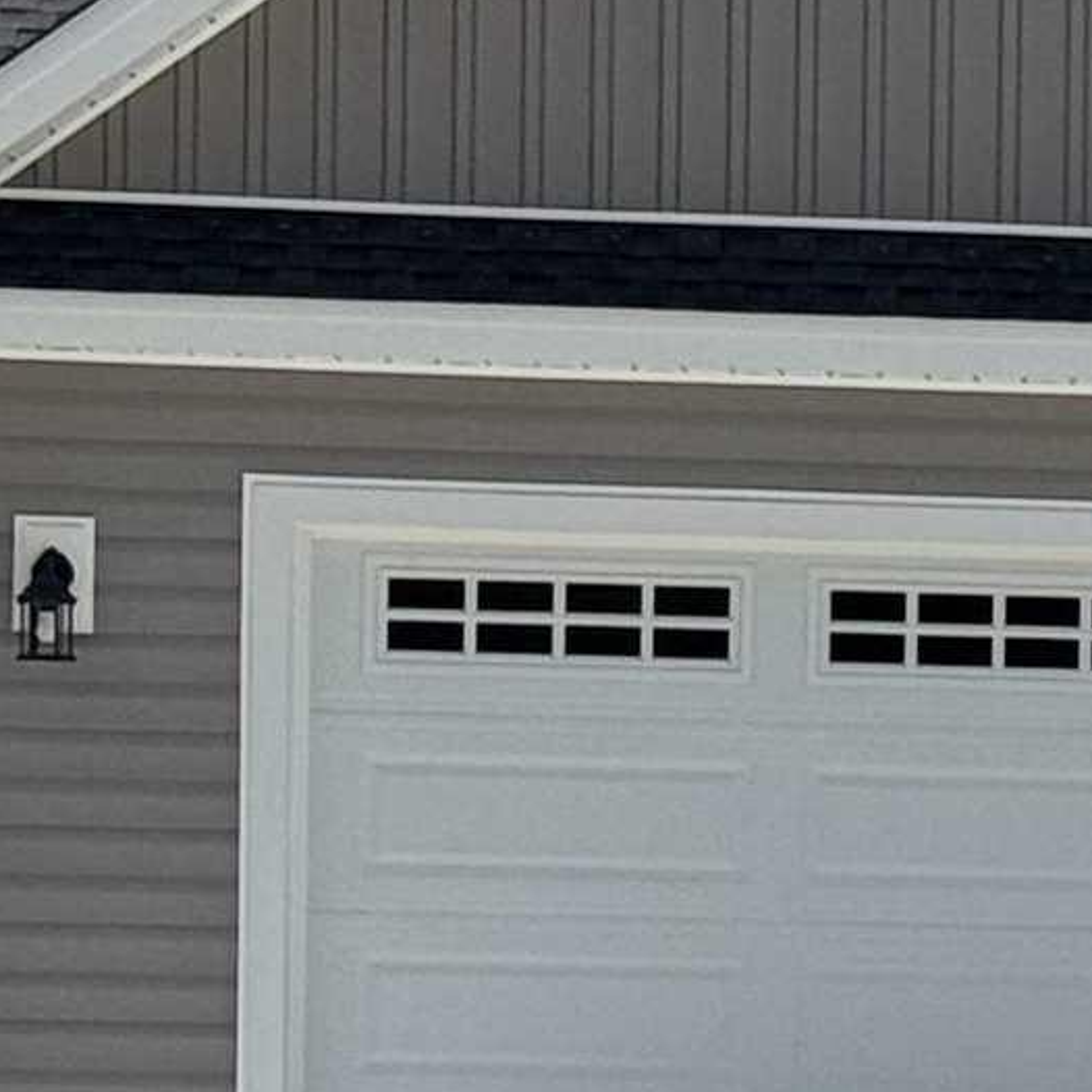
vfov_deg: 7.0
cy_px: 1084
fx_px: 8851
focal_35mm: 248
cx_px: 2186
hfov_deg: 6.8
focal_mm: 6.76
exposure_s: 1/7937
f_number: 1.78
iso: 64
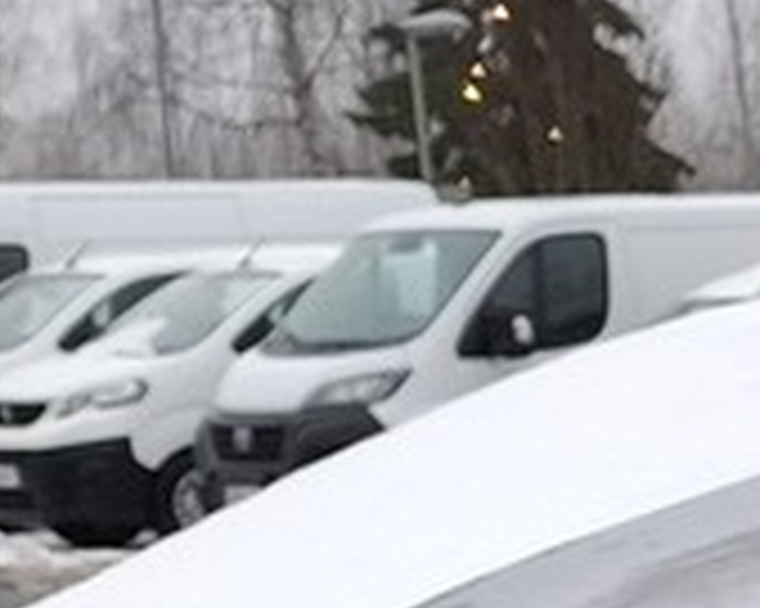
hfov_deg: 8.0
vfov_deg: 7.5
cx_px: 2604
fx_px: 4294
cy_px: 1486
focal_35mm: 191
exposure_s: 1/120
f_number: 1.8
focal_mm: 5.54
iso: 160
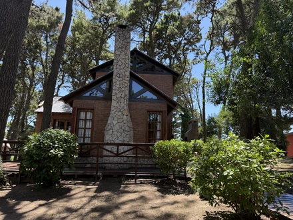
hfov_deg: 71.6
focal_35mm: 24
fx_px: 203
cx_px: 146
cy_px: 110
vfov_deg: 56.8
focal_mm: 6.76
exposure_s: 1/831
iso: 100
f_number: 1.78
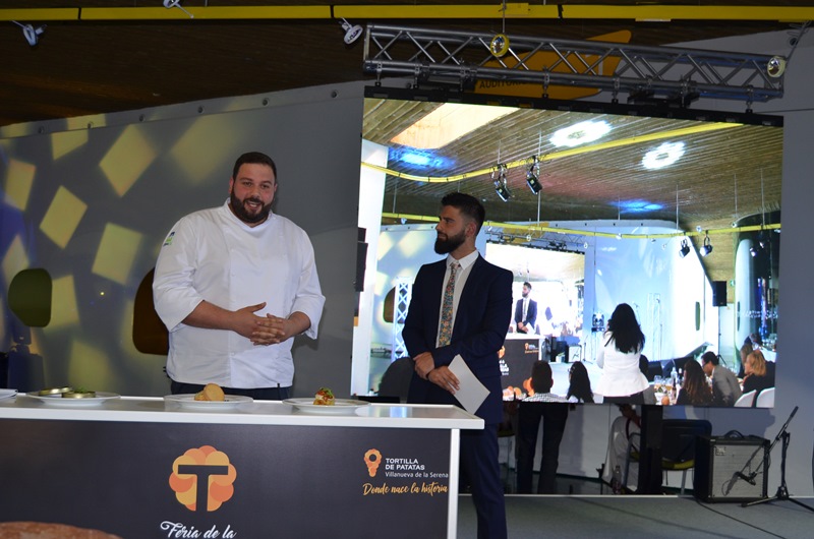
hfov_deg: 43.7
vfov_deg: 29.7
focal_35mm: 45
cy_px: 270
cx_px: 407
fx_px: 1015
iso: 400
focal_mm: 30
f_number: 4.2
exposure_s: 1/100
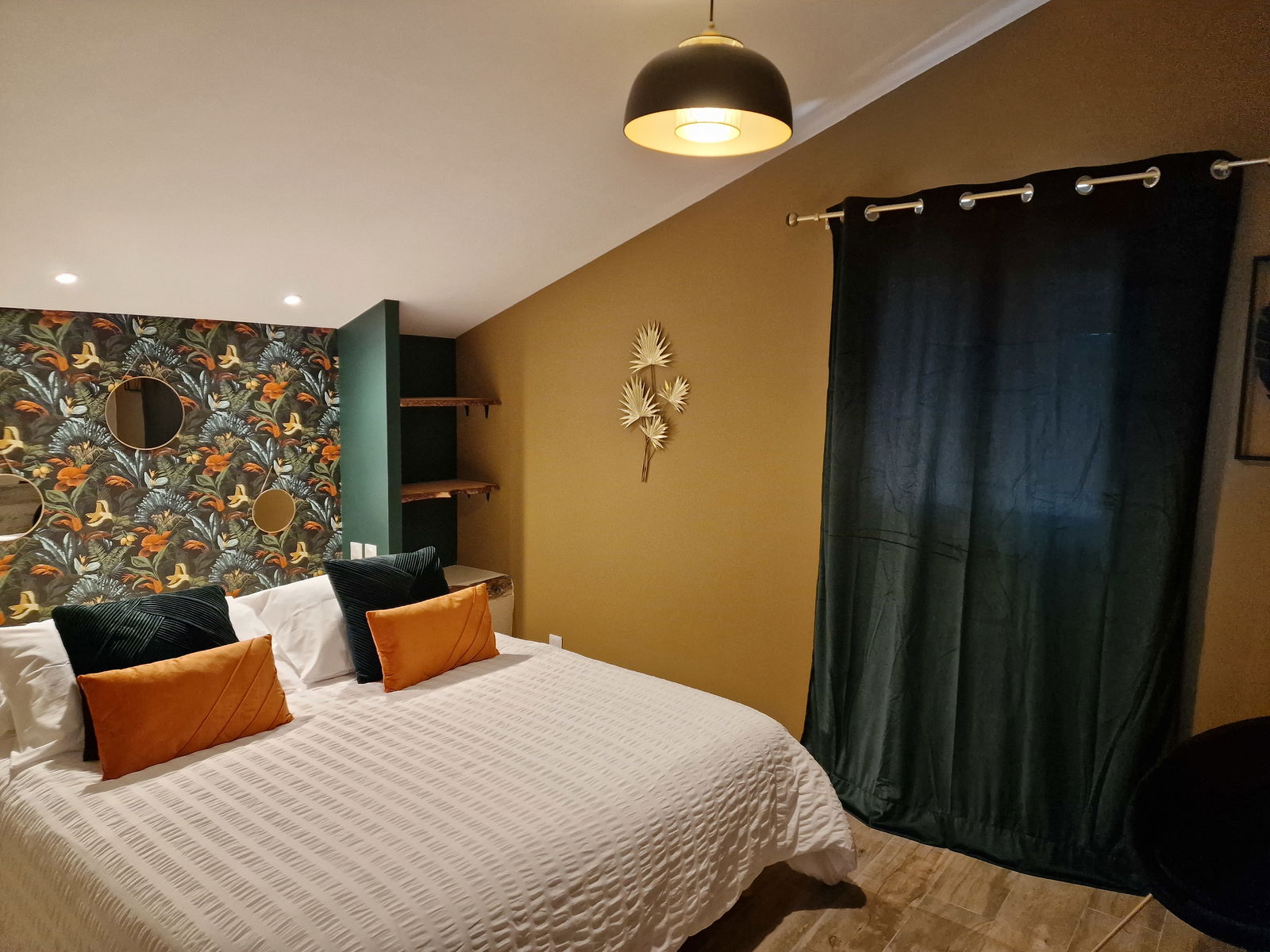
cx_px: 635
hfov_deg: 73.9
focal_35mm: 23
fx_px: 844
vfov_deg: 58.9
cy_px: 476
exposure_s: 1/100
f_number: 1.8
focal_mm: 6.4
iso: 640
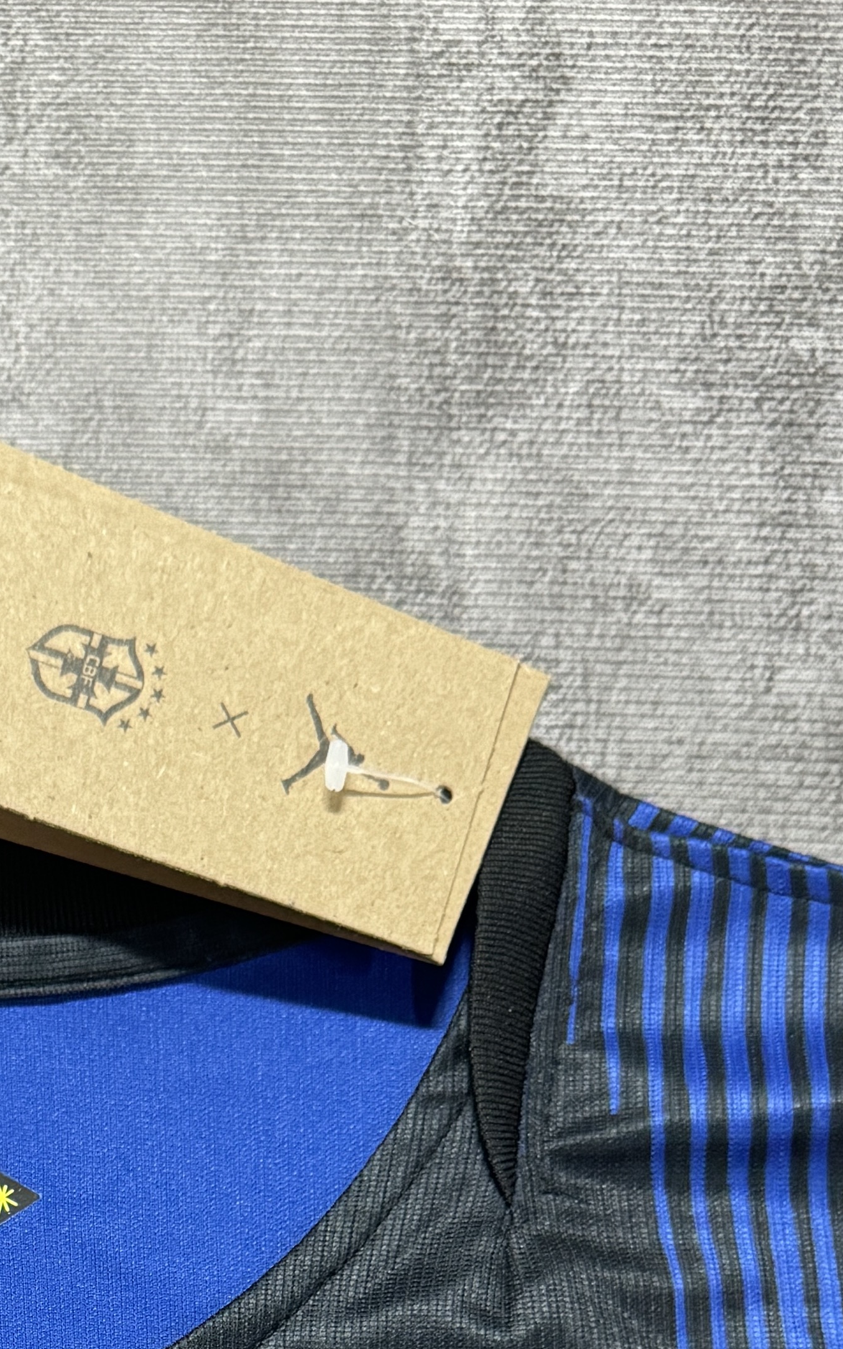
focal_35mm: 67
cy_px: 1722
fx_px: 2462
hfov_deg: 18.8
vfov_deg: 26.3
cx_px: -24
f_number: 1.78
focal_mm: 6.76
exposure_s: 1/50
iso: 500
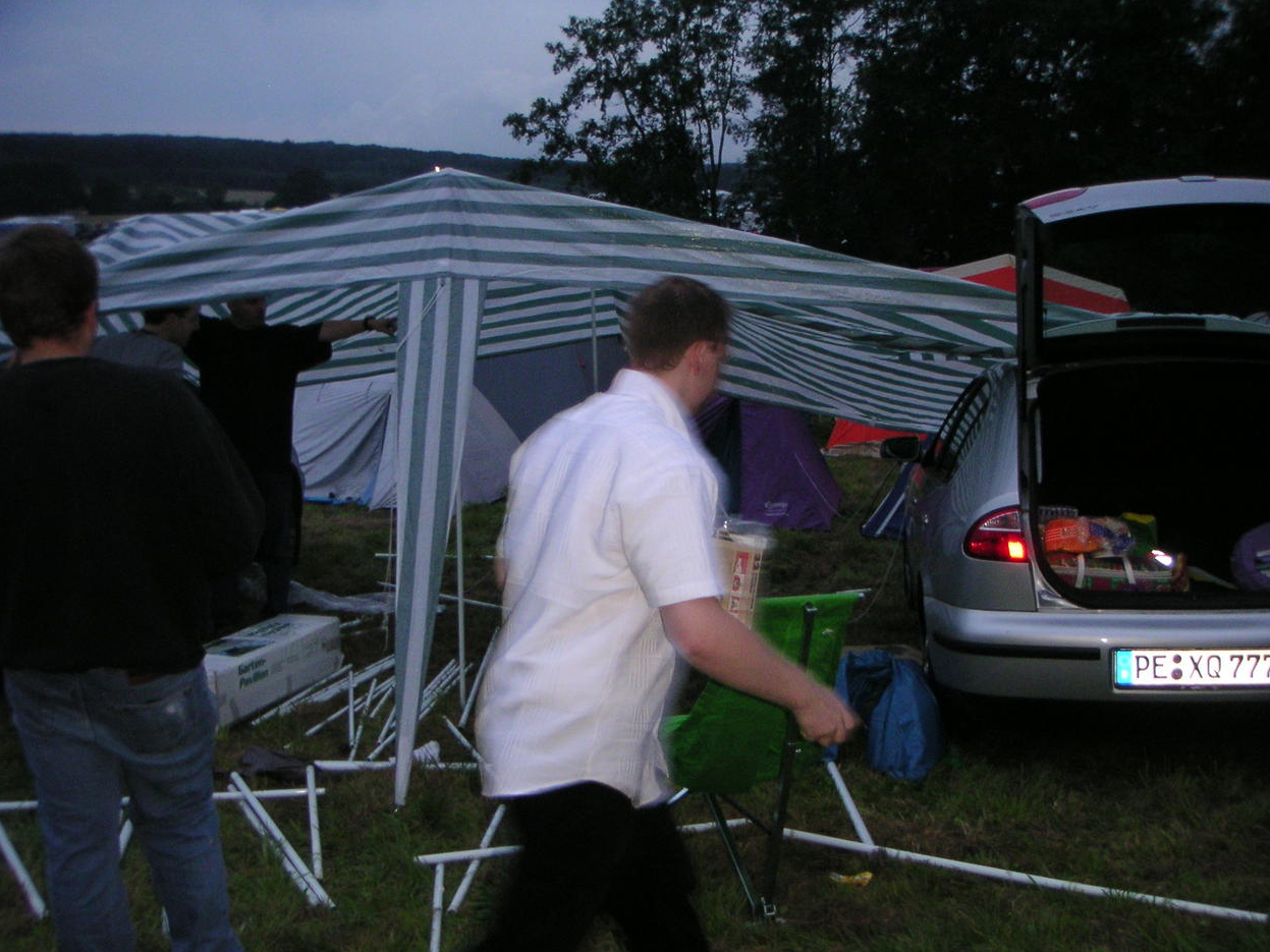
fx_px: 1431
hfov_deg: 47.9
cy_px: 486
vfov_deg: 36.8
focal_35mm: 39
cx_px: 642
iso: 160
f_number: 2.8
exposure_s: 1/45
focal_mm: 6
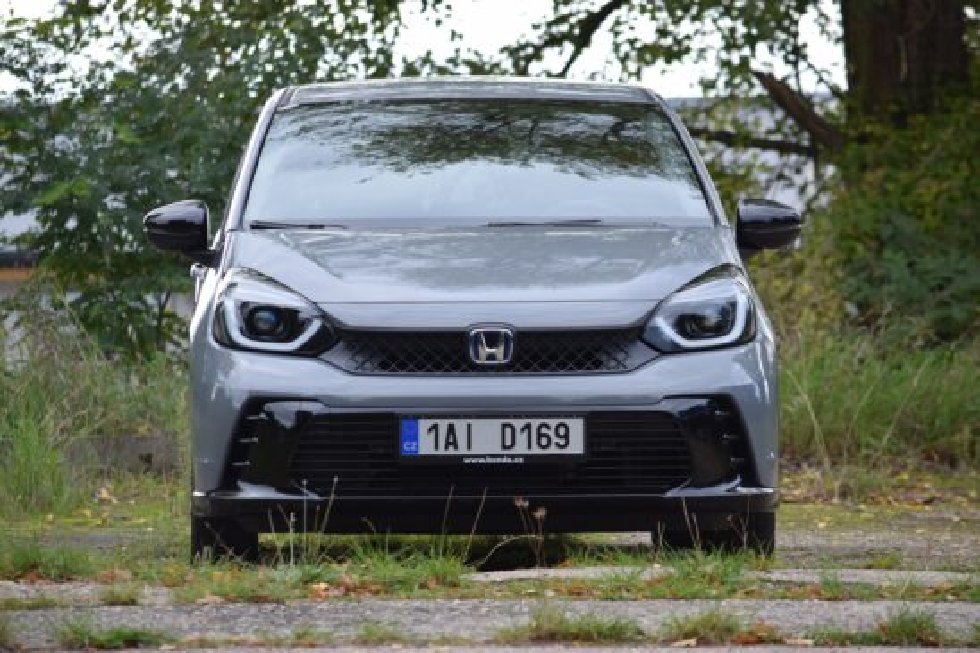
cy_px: 326
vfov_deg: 4.9
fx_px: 7551
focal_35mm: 278
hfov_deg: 7.4
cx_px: 490
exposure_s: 1/500
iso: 320
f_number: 5.6
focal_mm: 185
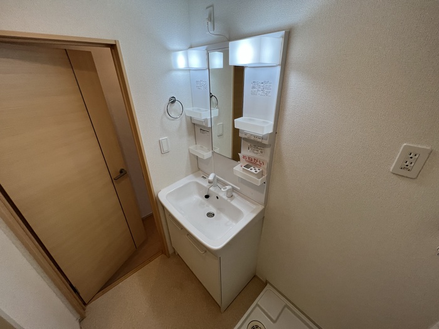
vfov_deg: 89.9
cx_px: 220
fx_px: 165
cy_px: 164
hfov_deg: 106.2
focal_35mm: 13
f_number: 1.8
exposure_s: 1/120
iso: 100
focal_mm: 1.57
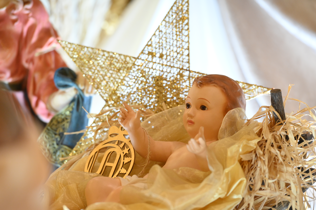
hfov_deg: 10.3
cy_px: 105
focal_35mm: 200
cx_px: 158
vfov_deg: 6.9
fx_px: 1755
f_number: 4
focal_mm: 200
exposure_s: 1/320
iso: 2000
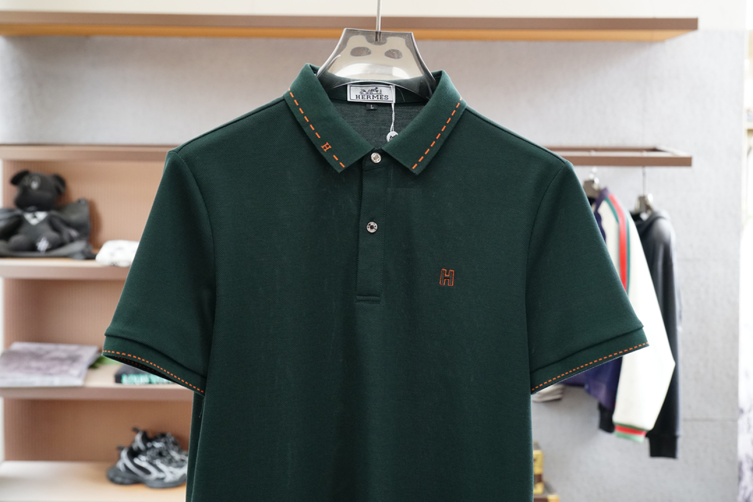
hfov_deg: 42.3
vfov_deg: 28.9
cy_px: 251
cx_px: 376
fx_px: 973
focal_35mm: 46
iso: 1000
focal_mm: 31
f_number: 4
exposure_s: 1/250
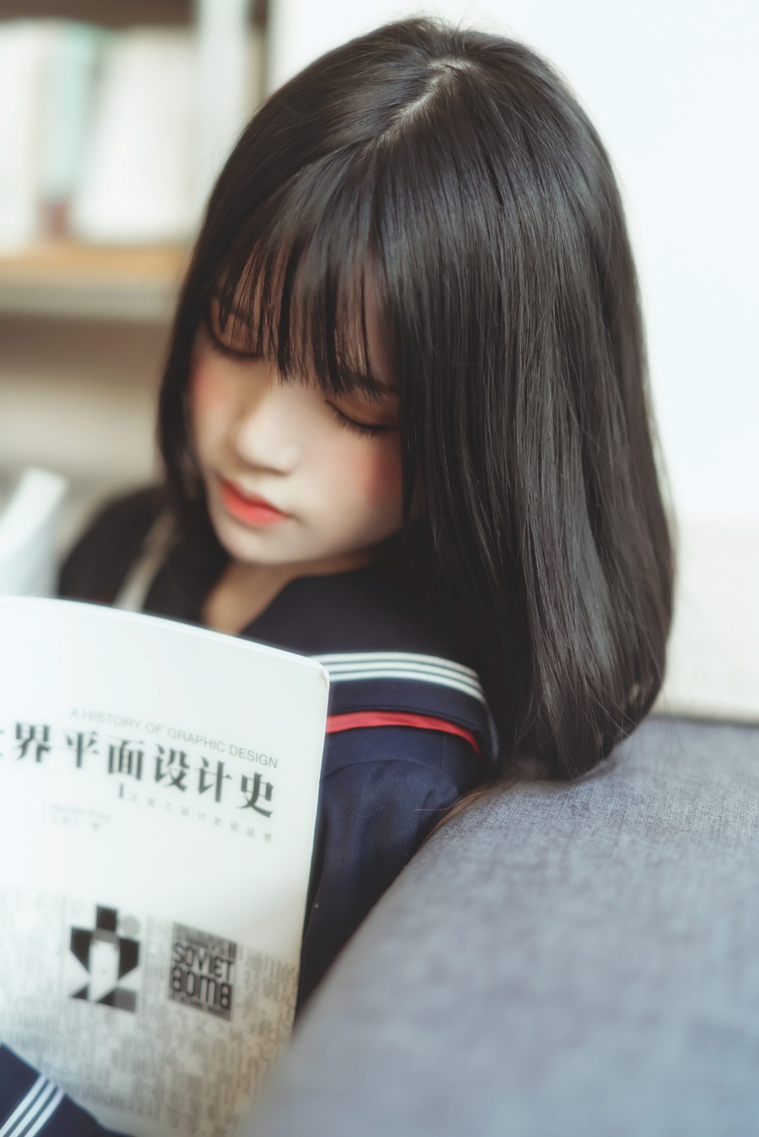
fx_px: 1581
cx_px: 380
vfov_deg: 39.6
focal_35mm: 50
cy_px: 568
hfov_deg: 27.0
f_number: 1.4
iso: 160
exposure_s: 1/60
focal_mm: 50
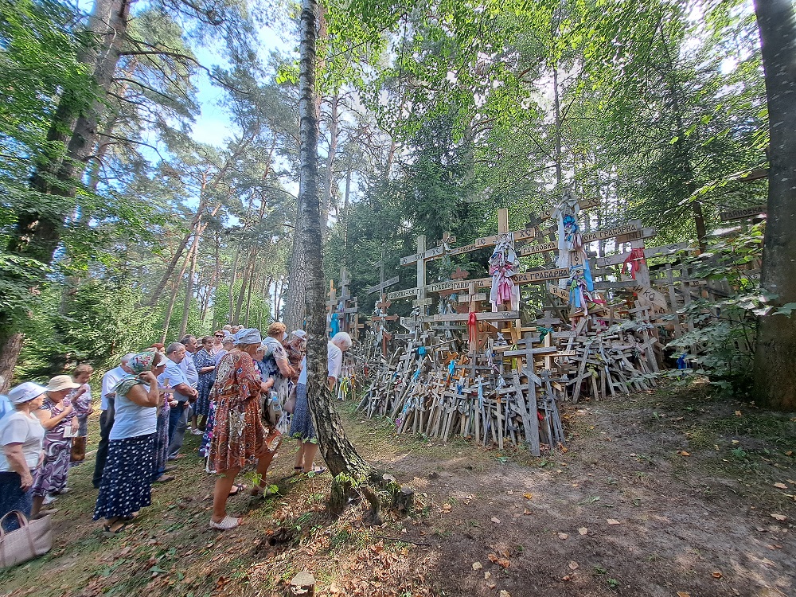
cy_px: 298
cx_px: 398
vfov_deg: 89.9
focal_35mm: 13
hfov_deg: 106.2
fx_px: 299
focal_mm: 1.74
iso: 50
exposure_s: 1/100
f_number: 2.2
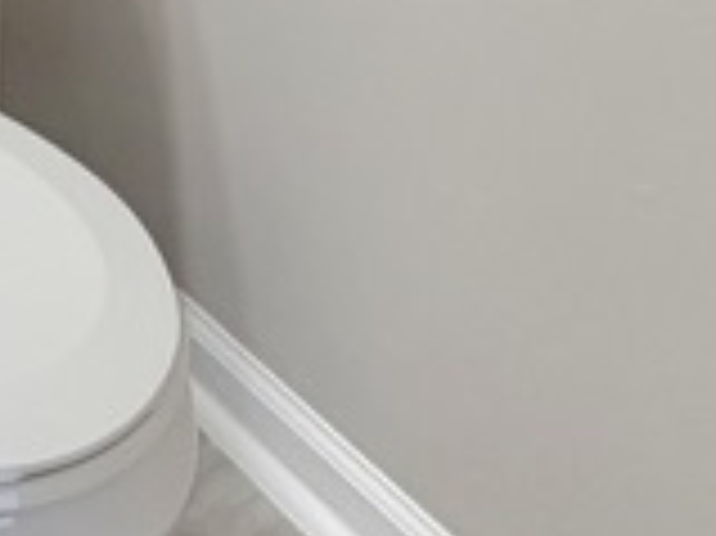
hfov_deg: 20.5
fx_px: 1860
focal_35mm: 90
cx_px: -113
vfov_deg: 11.7
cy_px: -932
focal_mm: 2.22
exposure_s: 1/120
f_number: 2.2
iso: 80
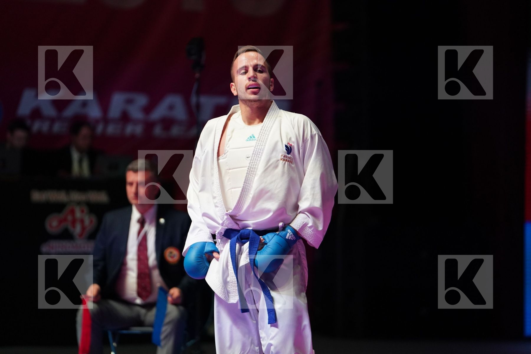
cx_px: 266
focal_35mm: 200
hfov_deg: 10.3
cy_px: 177
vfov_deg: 6.9
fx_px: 2950
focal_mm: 200
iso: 2500
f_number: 2.8
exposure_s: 1/1000
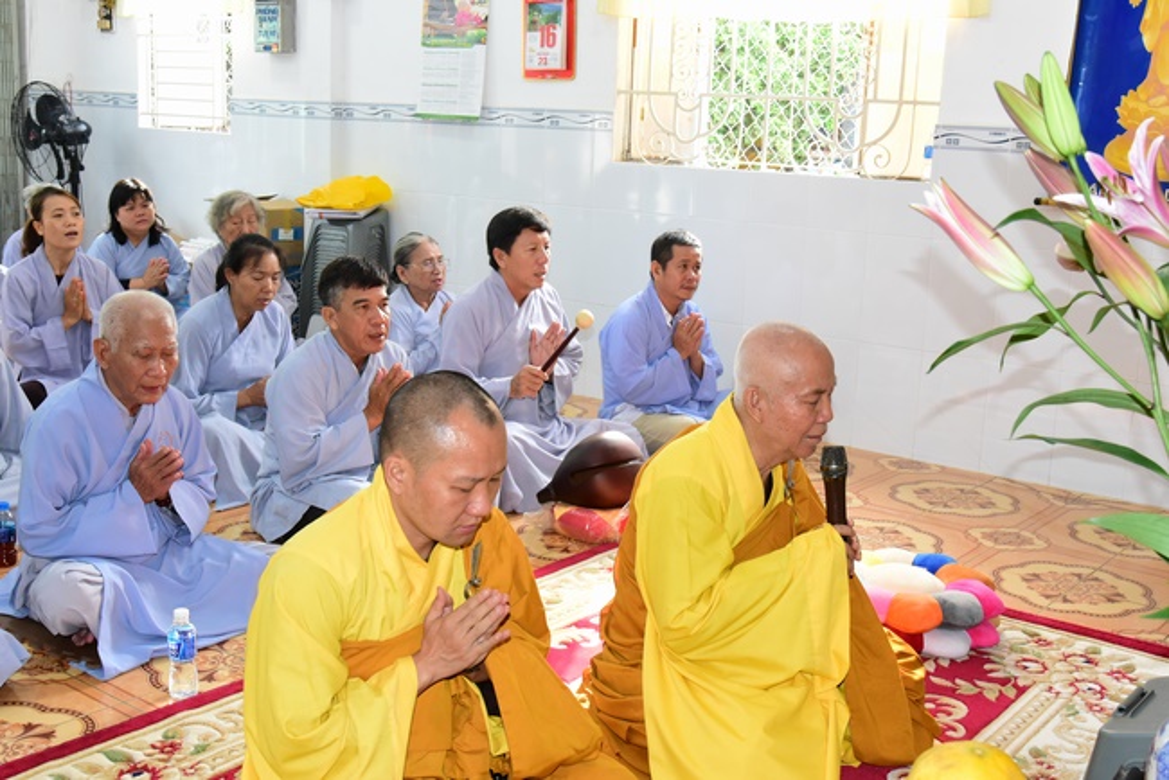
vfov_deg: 33.4
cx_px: 584
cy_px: 390
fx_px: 1299
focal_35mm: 40
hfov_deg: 48.4
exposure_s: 1/80
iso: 3200
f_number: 8
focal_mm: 40
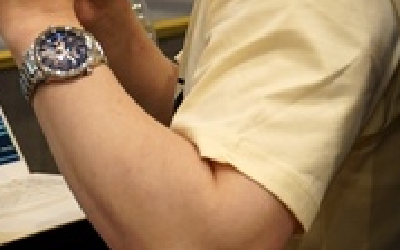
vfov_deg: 6.3
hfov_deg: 9.9
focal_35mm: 208
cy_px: -29
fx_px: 2268
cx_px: -127
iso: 1250
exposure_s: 1/50
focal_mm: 45
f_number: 4
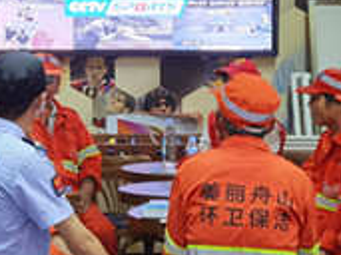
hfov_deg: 15.3
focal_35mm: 129
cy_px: 125
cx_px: 138
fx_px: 1270
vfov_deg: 11.5
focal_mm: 6.71
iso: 160
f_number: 1.9
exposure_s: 1/33.3
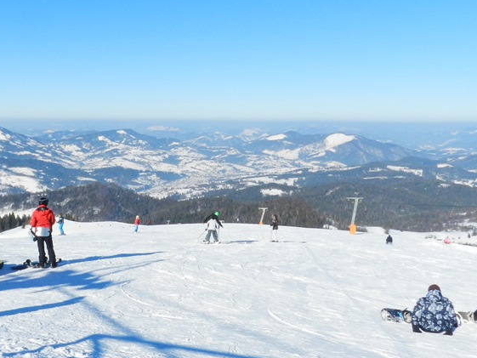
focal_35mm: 42
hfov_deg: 43.9
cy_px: 202
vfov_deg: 34.3
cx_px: 143
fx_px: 579
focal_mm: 4
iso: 160
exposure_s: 1/1000
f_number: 5
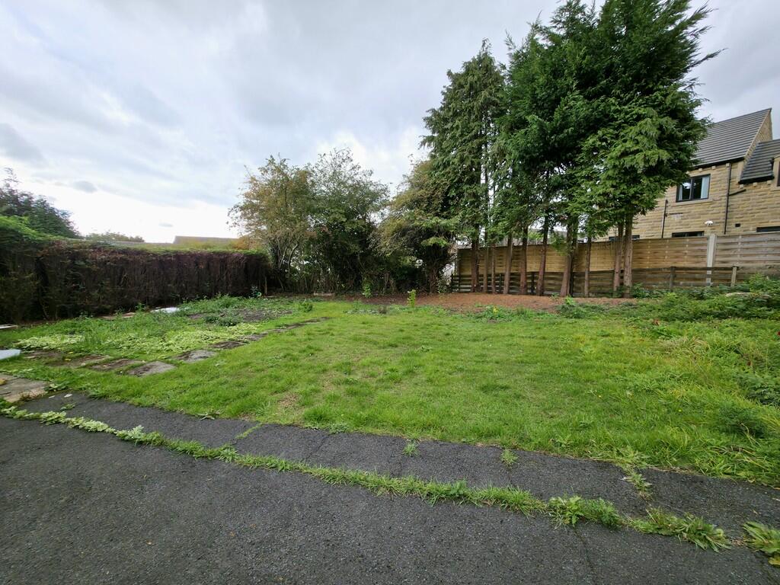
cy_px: 292
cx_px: 390
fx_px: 293
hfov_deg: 106.2
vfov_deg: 89.9
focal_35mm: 13
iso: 20
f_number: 1.9
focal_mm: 2.2
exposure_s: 1/667
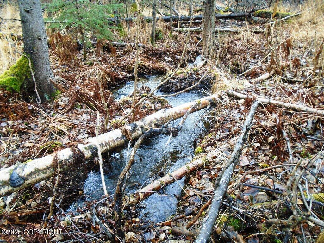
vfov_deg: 53.1
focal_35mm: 26
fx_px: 243
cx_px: 162
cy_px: 122
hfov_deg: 67.3
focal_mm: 4.6
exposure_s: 1/30
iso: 100
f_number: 3.2
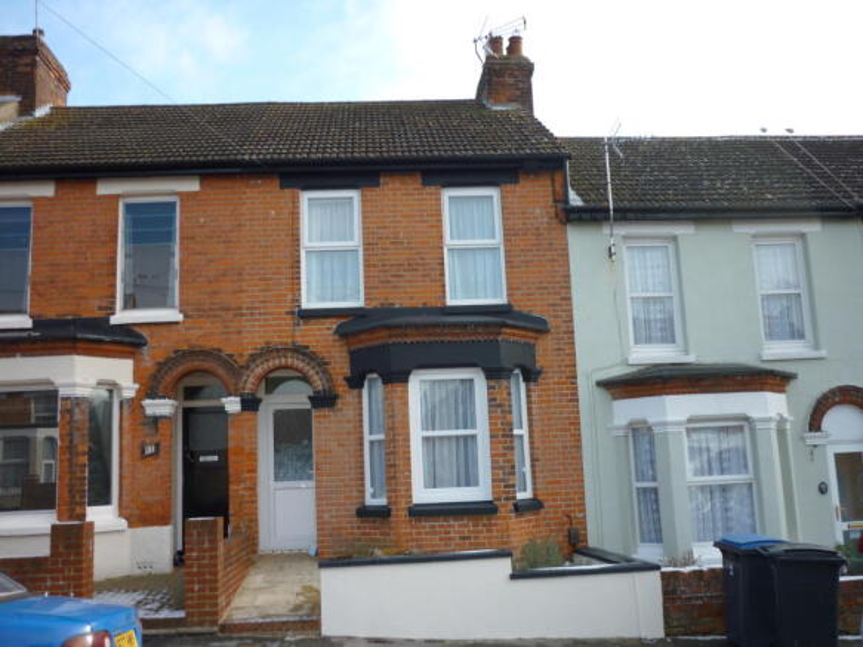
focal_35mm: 33
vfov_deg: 42.9
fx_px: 823
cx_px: 432
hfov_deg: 55.4
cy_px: 324
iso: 80
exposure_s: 1/400
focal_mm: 5.5
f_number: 2.8
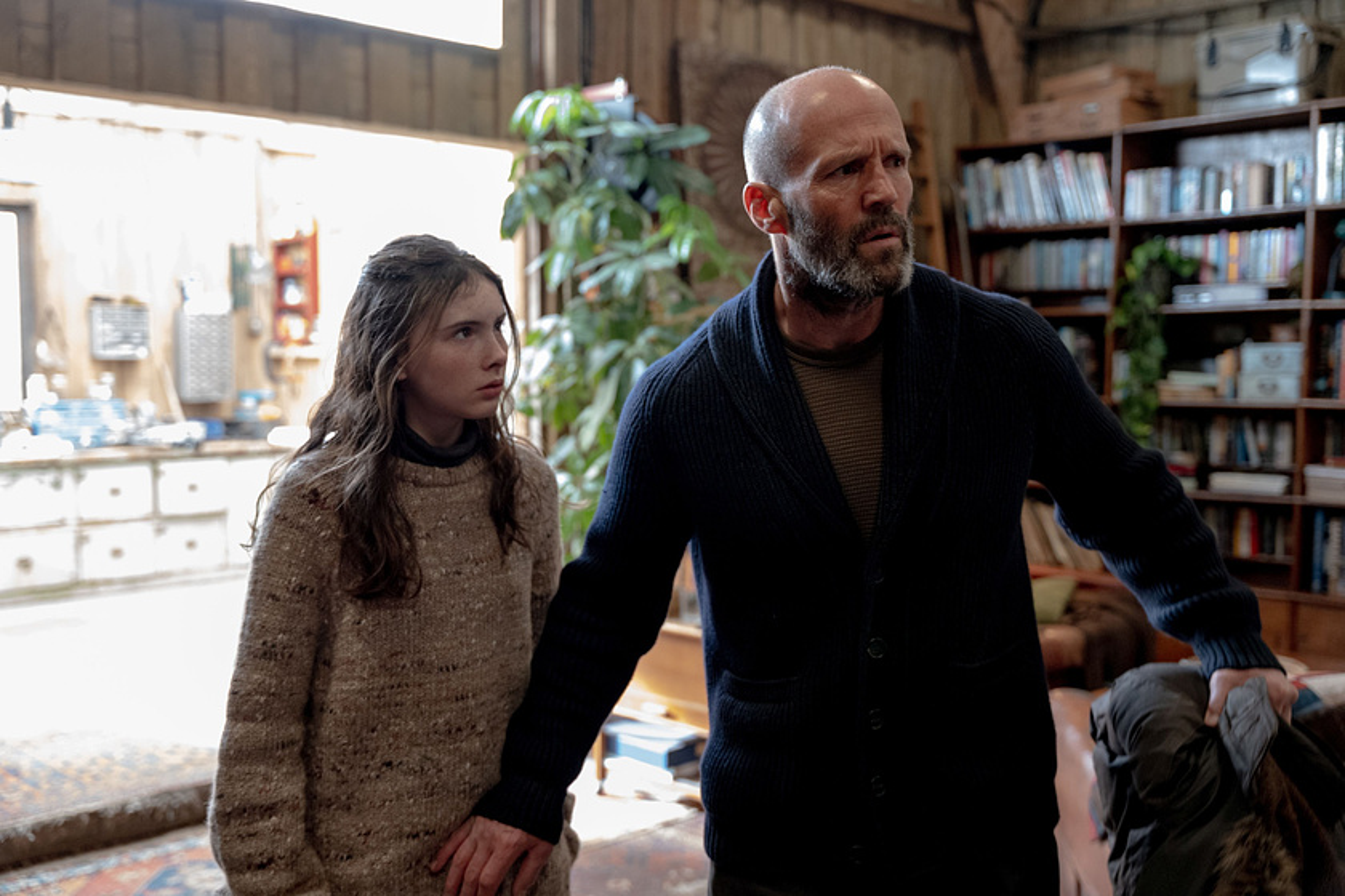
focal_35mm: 39
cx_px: 672
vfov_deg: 34.2
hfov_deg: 49.6
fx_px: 1457
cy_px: 448
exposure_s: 1/200
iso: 4000
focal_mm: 39
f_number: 2.8
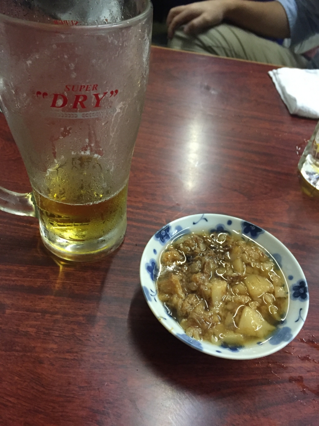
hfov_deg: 48.2
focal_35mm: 29
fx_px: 356
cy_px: 213
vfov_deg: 61.7
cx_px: 160
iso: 250
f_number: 2.2
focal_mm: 4.15
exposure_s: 1/30
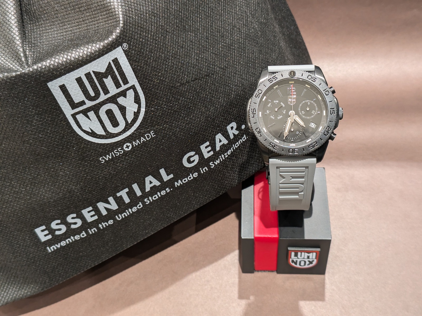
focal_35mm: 49
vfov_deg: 29.7
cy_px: 158
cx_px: 211
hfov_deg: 38.9
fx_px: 597
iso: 62
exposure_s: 1/22
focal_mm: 4.53
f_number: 1.7
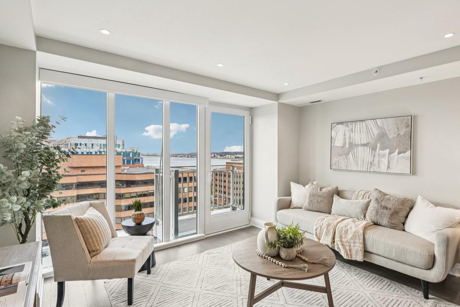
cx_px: 248
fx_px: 230
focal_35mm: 18
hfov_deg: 89.8
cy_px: 157
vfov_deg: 67.4
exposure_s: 1/30
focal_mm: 15
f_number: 8
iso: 100
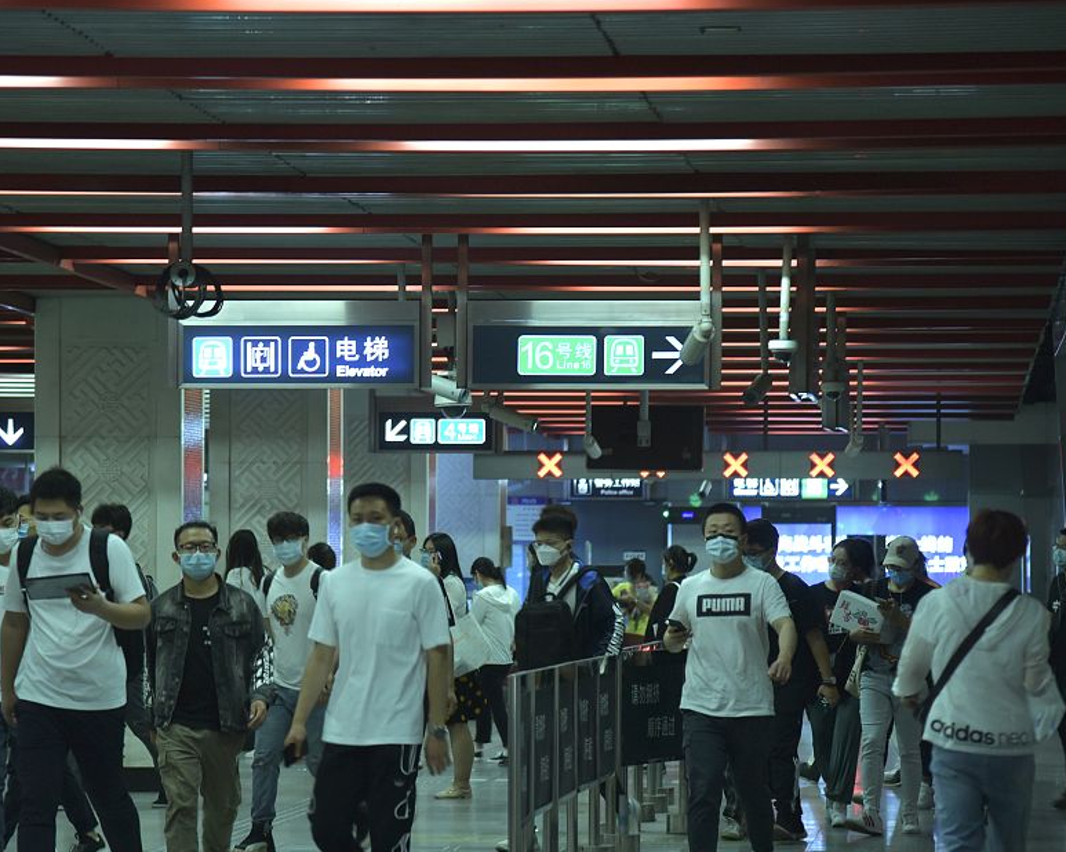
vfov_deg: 8.8
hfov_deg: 11.0
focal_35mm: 175
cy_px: 501
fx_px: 5520
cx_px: 472
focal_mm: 120
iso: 1000
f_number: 4
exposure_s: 1/80
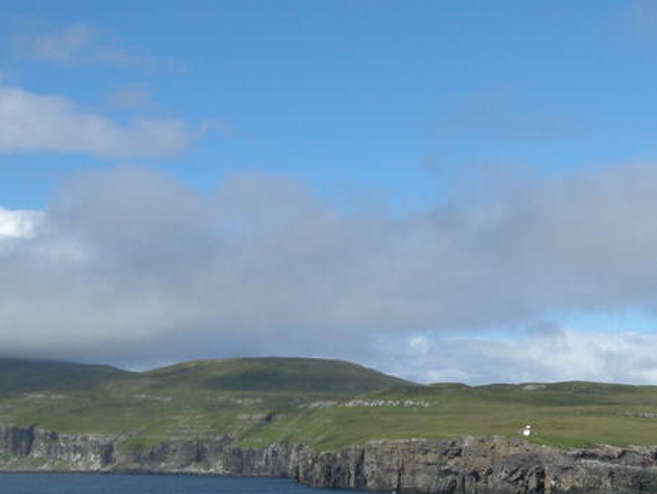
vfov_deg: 18.5
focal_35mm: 78
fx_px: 1482
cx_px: 700
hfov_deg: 23.6
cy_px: 465
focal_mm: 7.5
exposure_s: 1/360
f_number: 6.8
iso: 100
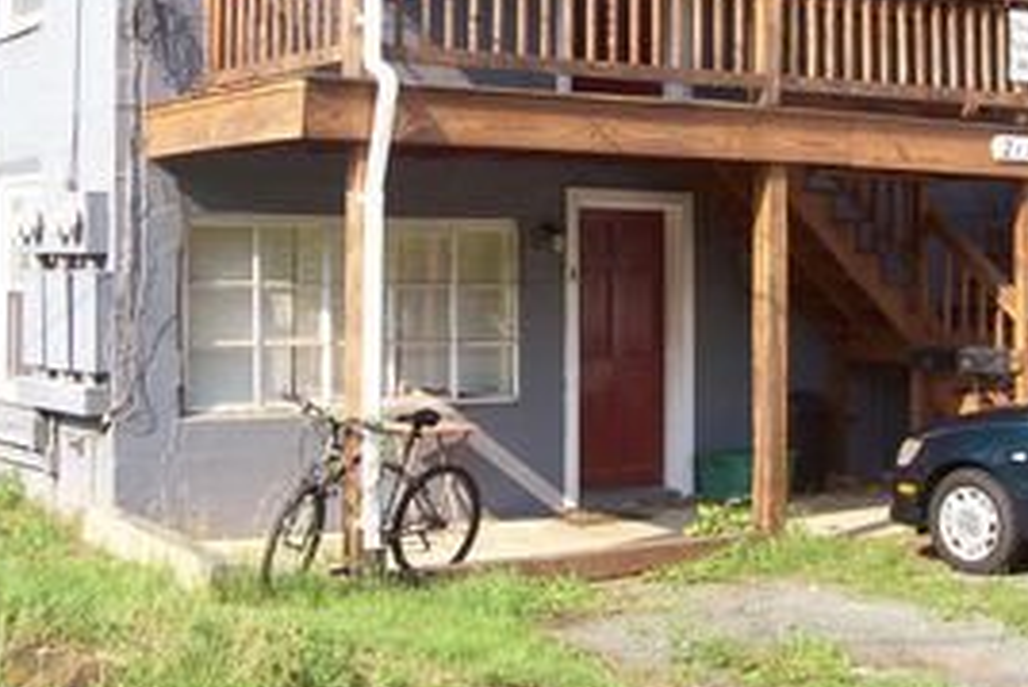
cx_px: 537
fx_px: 1886
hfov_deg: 30.5
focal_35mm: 66
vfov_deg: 20.3
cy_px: 113
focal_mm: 5.6
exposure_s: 1/523
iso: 80
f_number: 2.7
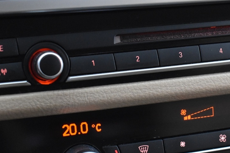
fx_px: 690
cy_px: 89
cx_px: 166
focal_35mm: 108
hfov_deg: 18.8
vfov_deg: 12.7
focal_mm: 32
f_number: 4.5
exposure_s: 1/15
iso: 3200
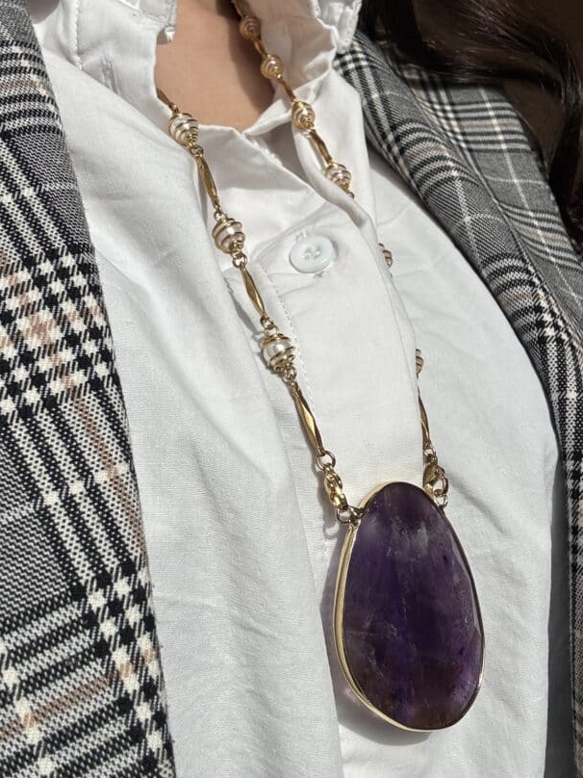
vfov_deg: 49.0
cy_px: 379
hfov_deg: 37.7
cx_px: 261
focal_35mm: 38
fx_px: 853
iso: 25
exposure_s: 1/1497
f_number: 1.9
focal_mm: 2.69
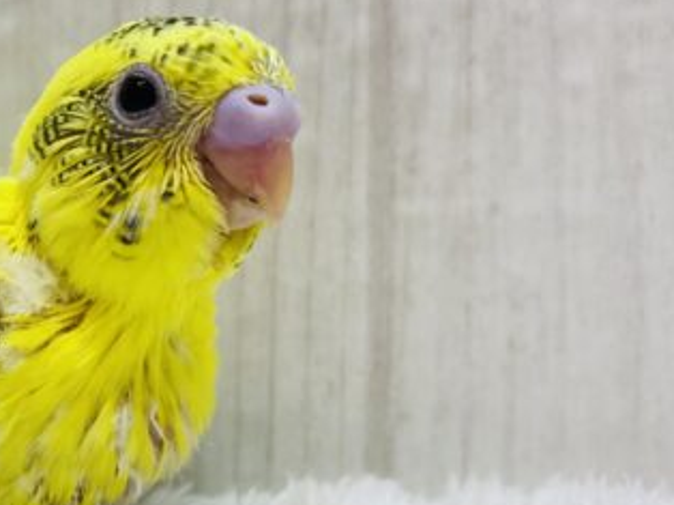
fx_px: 992
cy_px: 262
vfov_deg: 28.5
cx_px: 26
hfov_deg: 34.6
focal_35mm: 51
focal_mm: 4.25
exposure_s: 1/100
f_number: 1.8
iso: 40
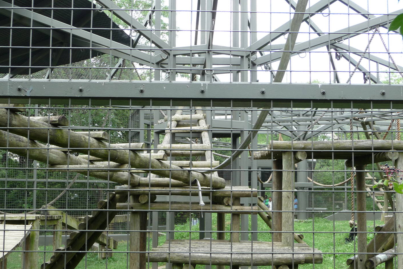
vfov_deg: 26.5
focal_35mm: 51
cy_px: 148
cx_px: 187
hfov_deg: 38.9
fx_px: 571
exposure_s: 1/80
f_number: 4
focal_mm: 7.1
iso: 100
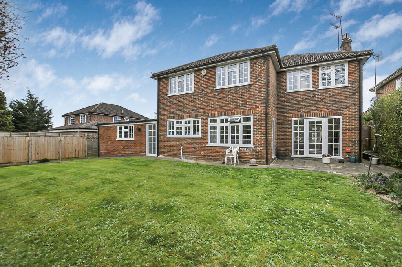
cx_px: 201
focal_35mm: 15
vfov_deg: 77.2
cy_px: 134
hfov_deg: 100.5
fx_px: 167
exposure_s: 1/320
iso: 200
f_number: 5.6
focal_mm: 10
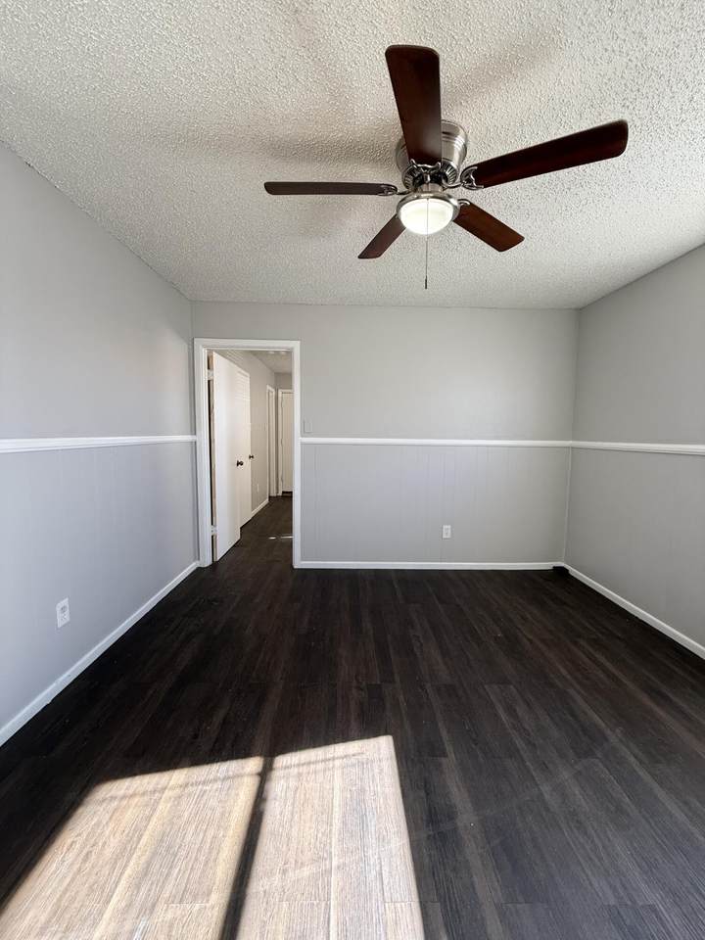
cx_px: 352
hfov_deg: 85.7
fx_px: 380
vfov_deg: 102.1
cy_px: 470
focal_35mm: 14
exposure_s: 1/120
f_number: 2.2
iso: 125
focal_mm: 2.22
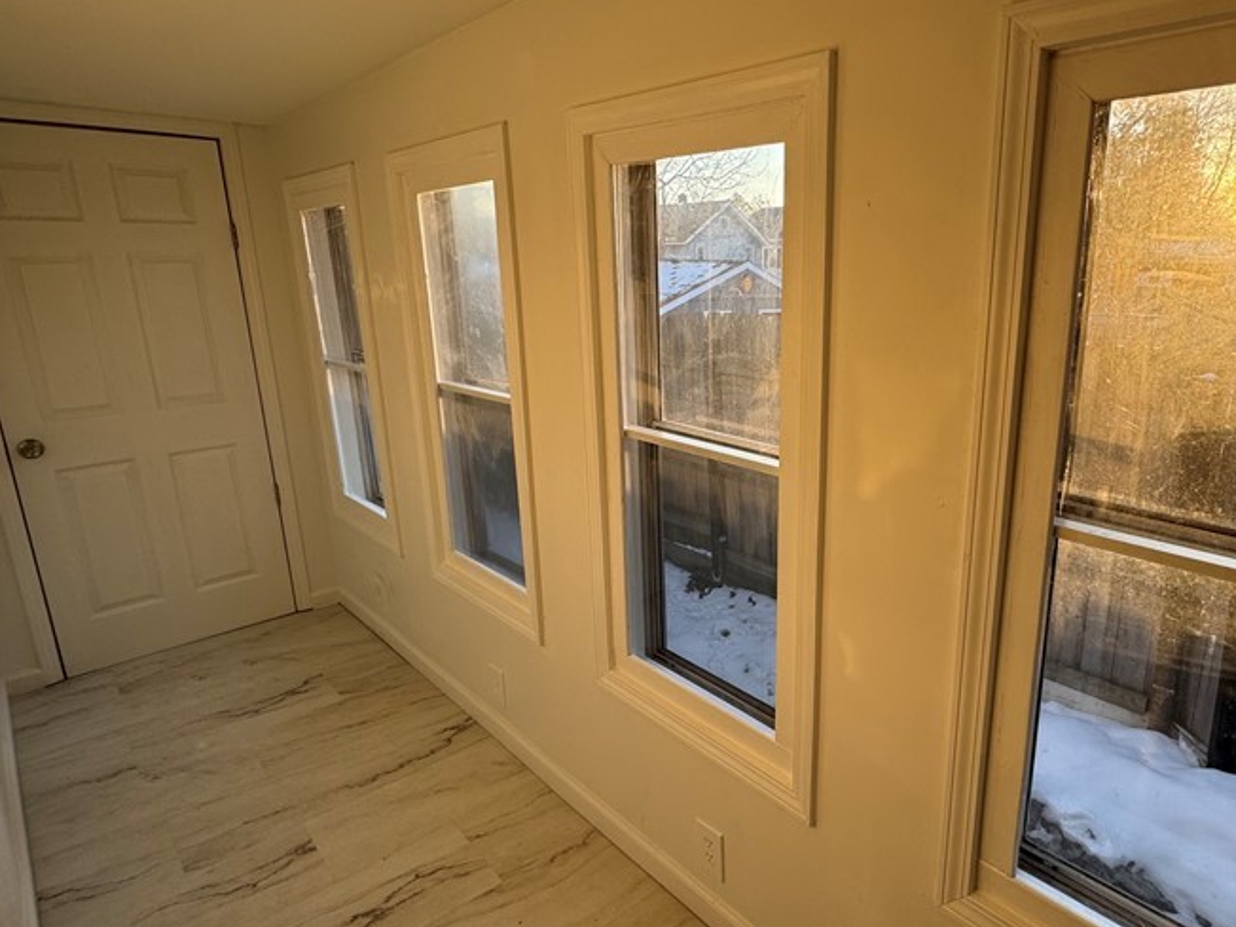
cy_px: 464
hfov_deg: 75.5
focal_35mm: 22
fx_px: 786
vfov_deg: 61.1
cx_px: 743
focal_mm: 2.22
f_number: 2.2
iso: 40
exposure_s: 1/99
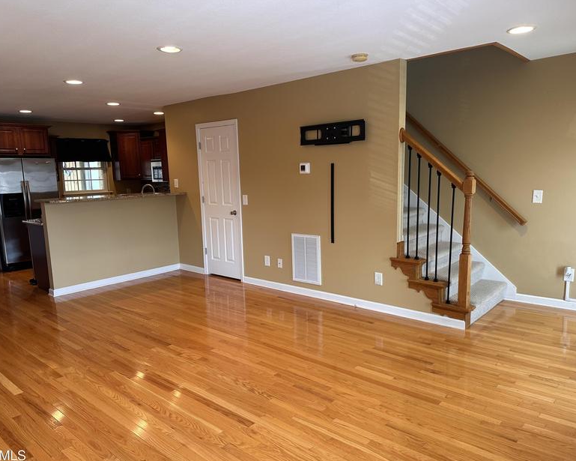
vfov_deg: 54.9
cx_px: 287
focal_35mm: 26
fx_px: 443
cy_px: 238
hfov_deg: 66.0
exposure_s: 1/60
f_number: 1.78
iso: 160
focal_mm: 6.86
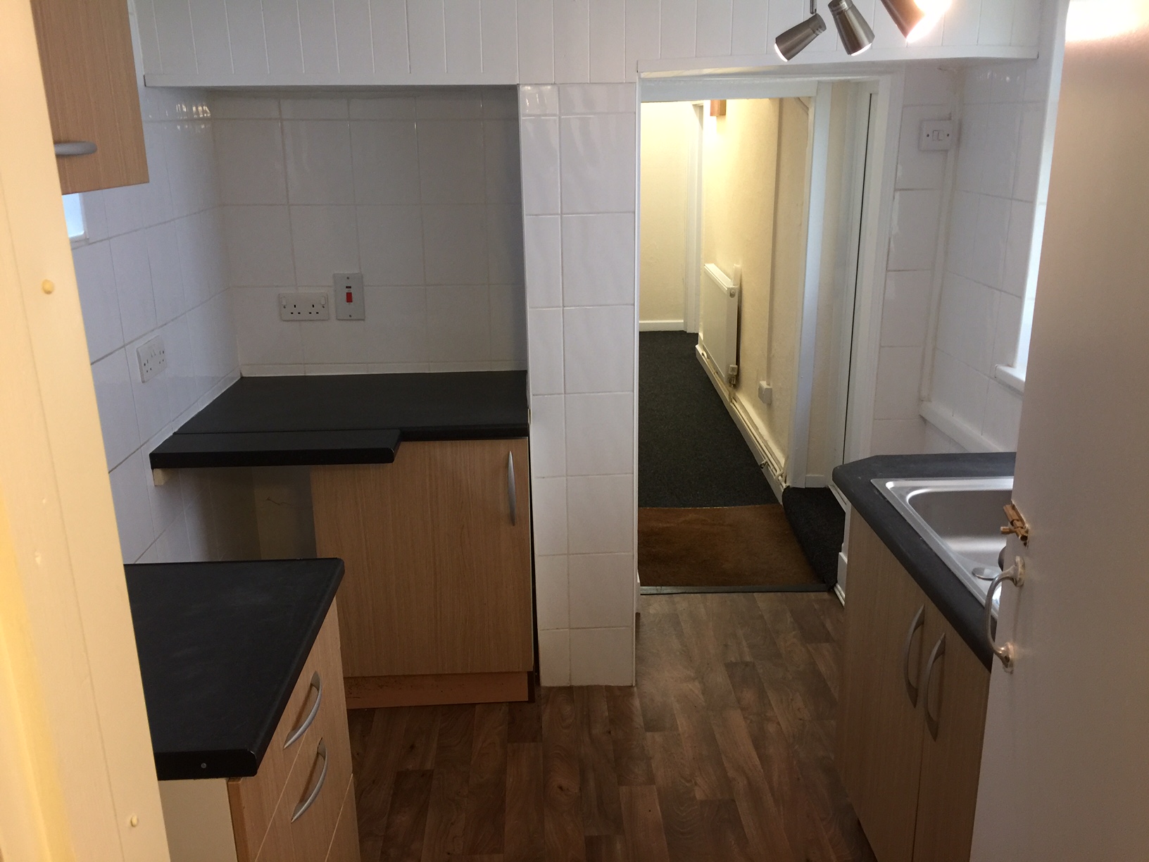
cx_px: 574
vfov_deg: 48.2
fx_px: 963
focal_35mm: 29
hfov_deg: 61.7
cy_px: 431
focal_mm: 4.15
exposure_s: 1/17
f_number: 2.2
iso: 80
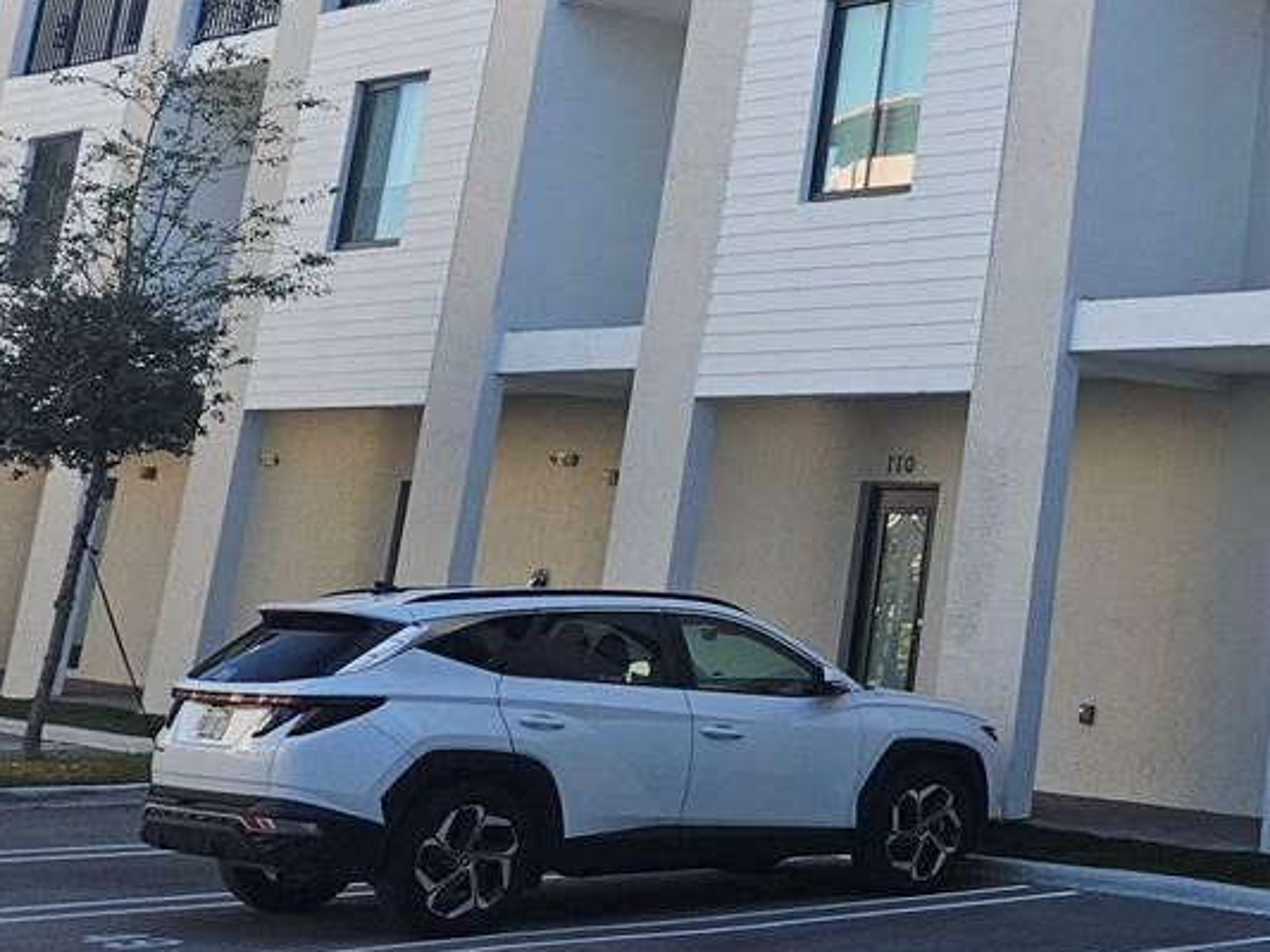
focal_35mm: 69
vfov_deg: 20.4
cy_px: -67
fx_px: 2532
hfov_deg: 25.2
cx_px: 1537
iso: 32
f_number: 1.8
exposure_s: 1/582
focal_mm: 5.4
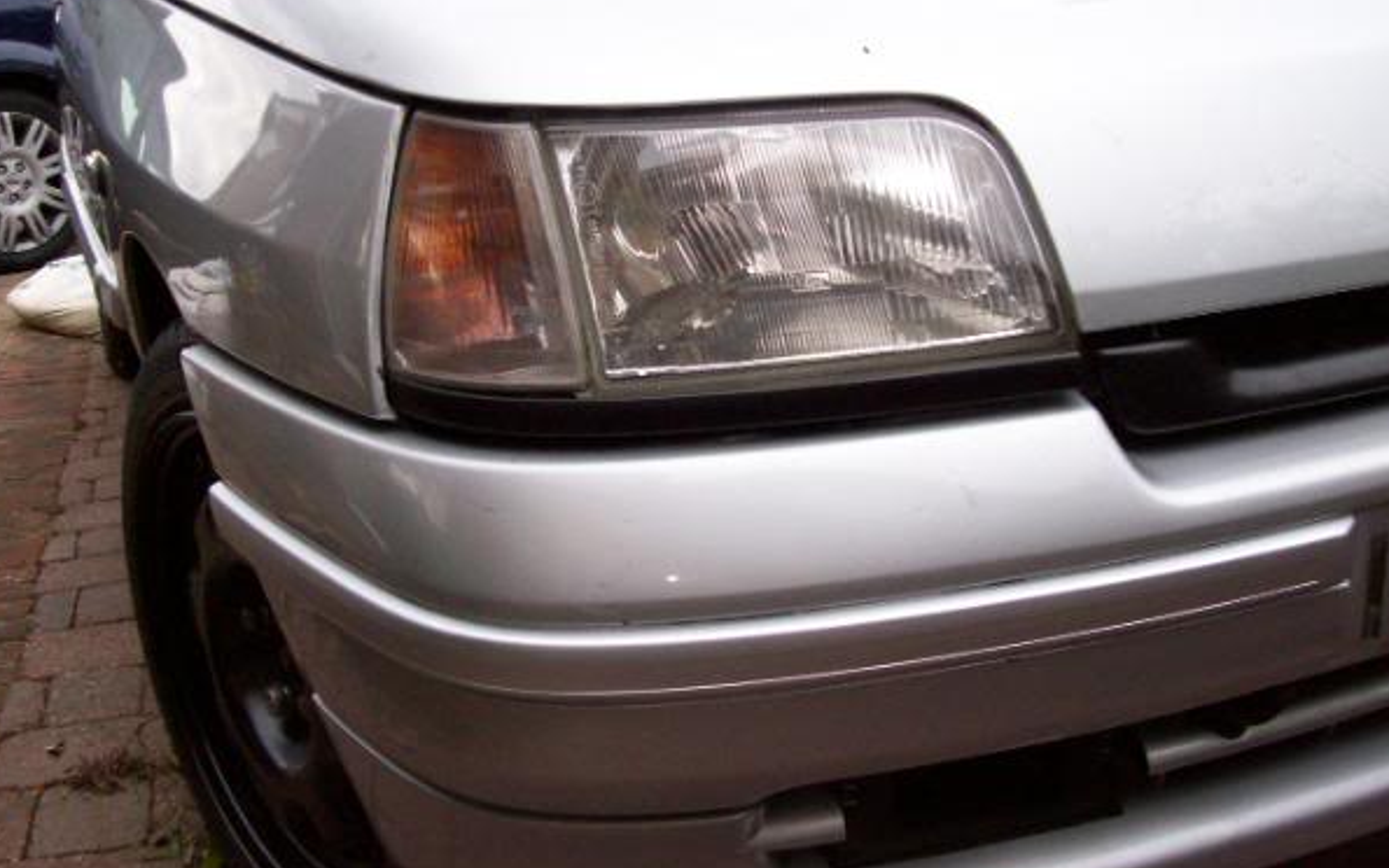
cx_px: 679
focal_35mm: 41
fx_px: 1552
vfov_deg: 31.1
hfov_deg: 48.2
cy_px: 335
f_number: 2.7
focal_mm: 6
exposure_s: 1/111
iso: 200
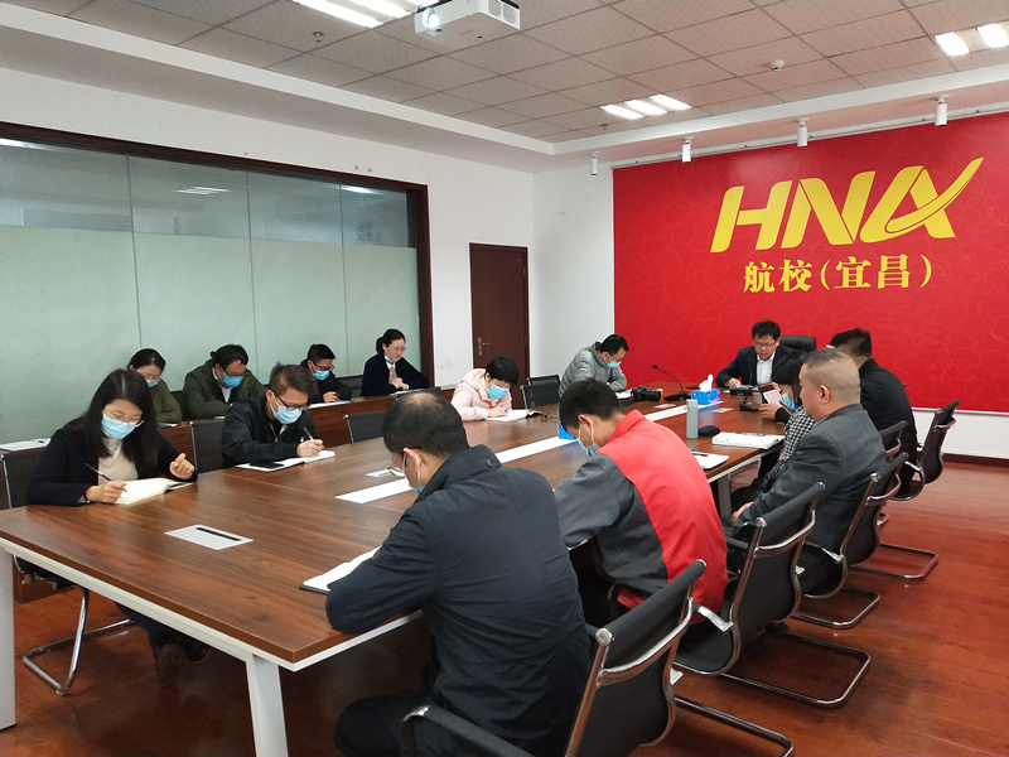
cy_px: 378
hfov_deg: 60.0
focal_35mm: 30
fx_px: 874
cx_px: 504
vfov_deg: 46.8
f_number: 1.8
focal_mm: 3.95
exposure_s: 1/50
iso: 410
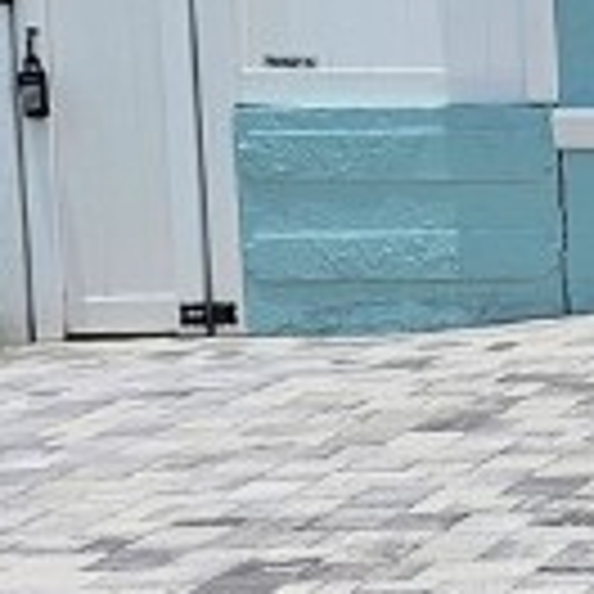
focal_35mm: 158
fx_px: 3067
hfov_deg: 8.6
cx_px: 1940
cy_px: 274
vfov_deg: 11.1
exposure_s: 1/3589
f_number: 1.8
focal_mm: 5.4
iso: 25
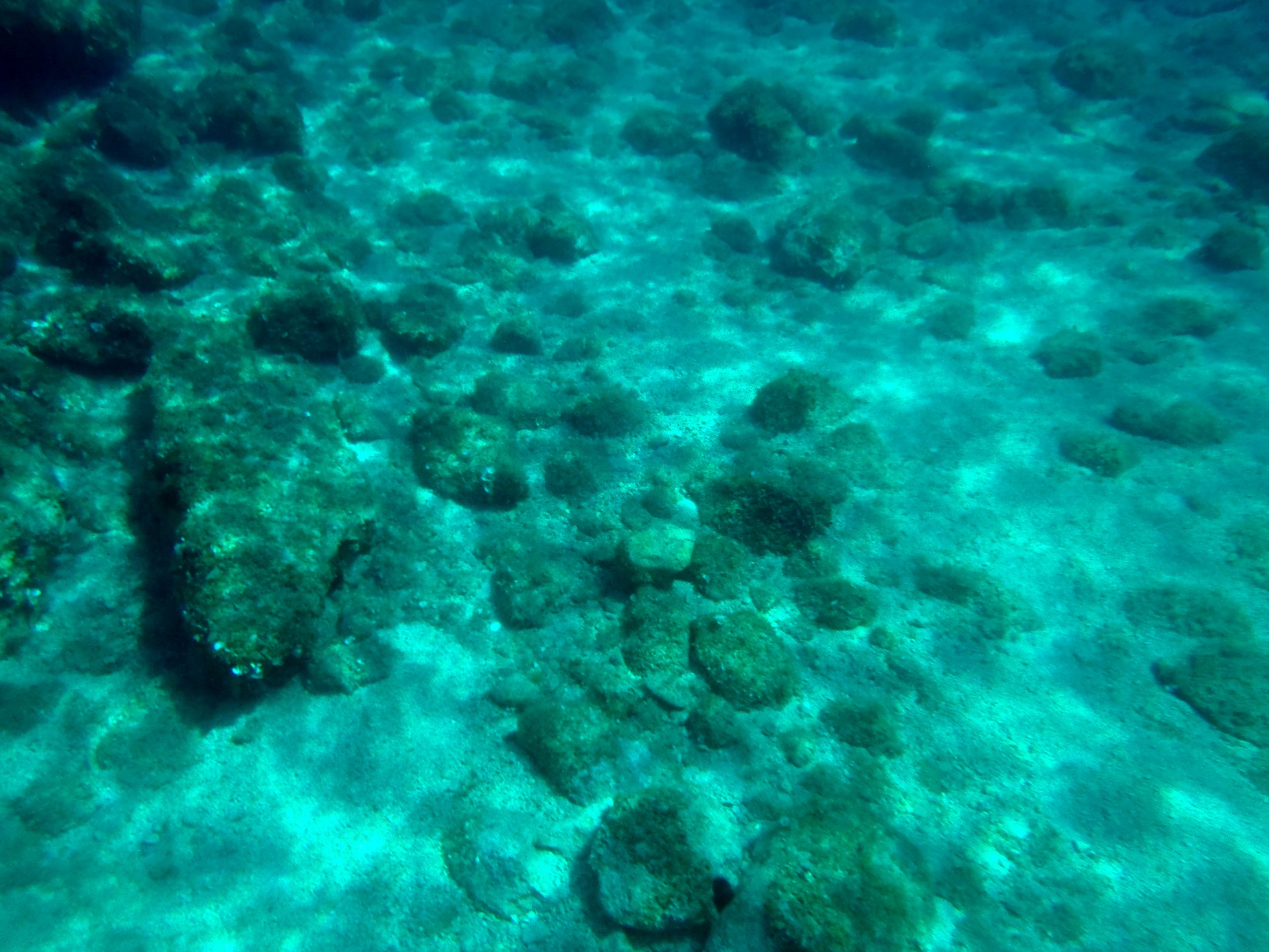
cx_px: 634
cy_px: 476
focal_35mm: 28
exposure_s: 1/60
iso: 160
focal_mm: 5
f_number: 10
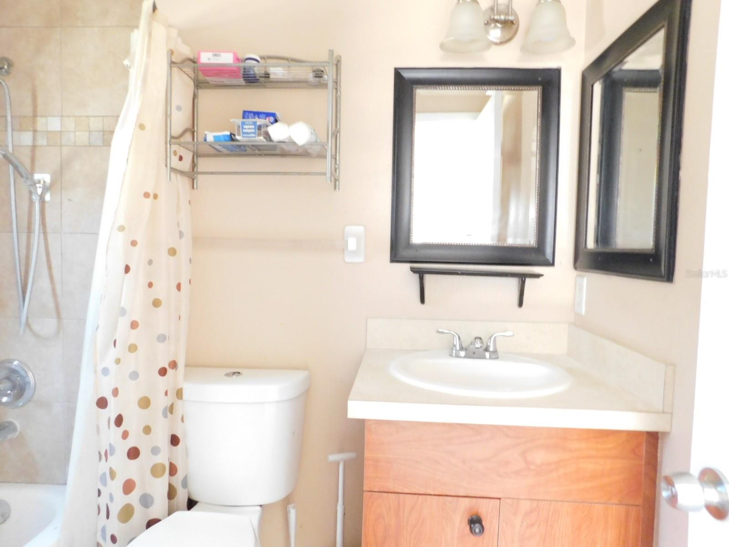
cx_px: 364
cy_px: 274
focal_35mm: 23
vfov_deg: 58.9
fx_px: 484
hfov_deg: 73.9
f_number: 3
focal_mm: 4
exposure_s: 1/6
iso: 800
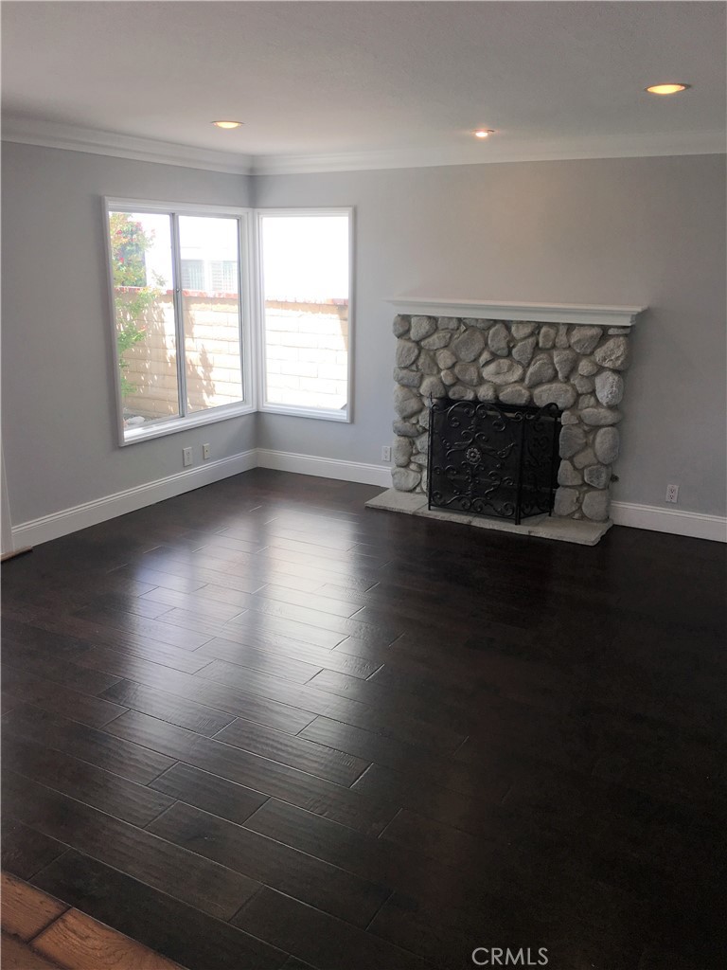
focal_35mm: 29
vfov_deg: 61.7
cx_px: 364
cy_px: 485
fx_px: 812
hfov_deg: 48.2
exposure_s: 1/181
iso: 25
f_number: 2.2
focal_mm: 4.15
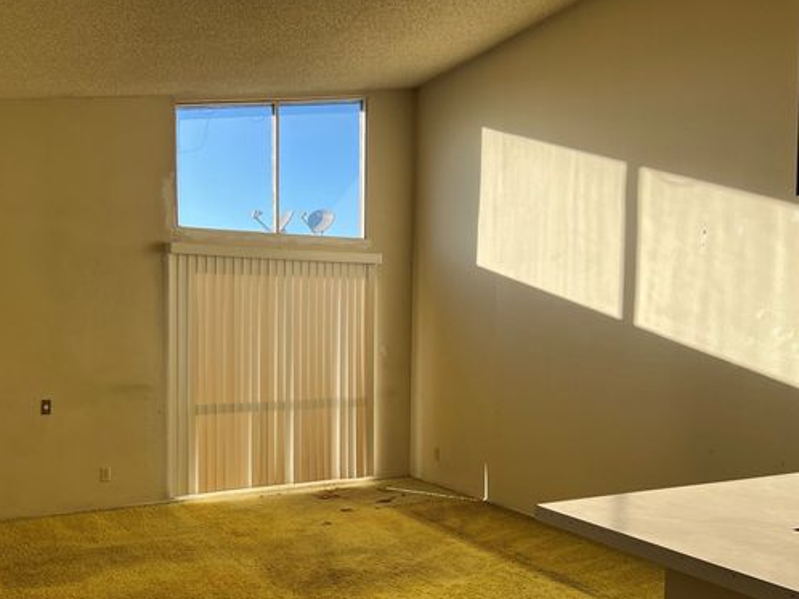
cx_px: 326
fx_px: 715
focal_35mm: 31
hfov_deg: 58.0
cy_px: 349
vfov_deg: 45.2
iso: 50
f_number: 1.5
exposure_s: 1/1089
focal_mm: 5.7
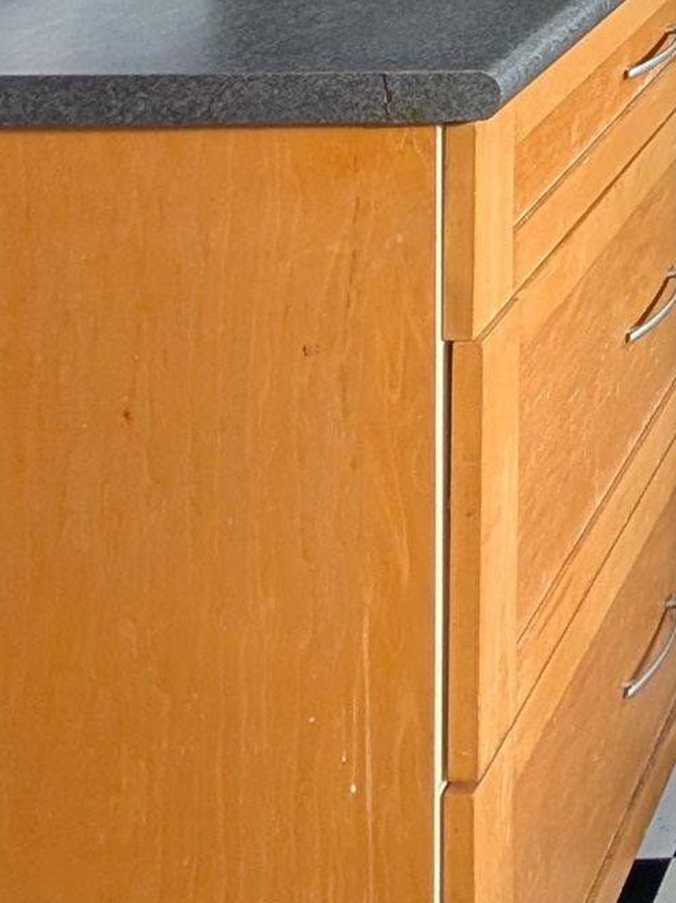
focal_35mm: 56
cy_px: -522
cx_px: 1298
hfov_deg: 18.6
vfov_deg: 24.6
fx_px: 1460
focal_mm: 2.02
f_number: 1.7
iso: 80
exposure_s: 1/120
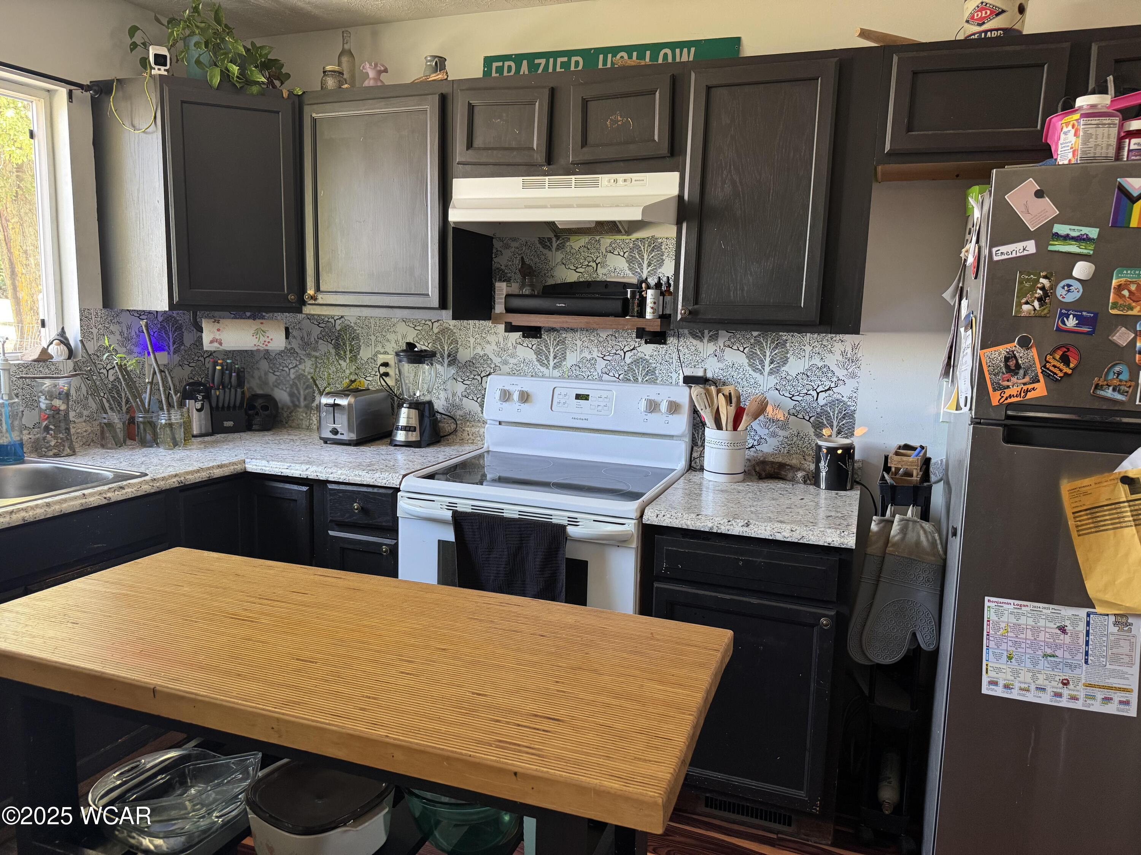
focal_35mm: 24
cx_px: 570
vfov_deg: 56.8
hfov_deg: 71.6
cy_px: 428
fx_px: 791
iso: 250
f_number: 1.78
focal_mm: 6.76
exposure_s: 1/60
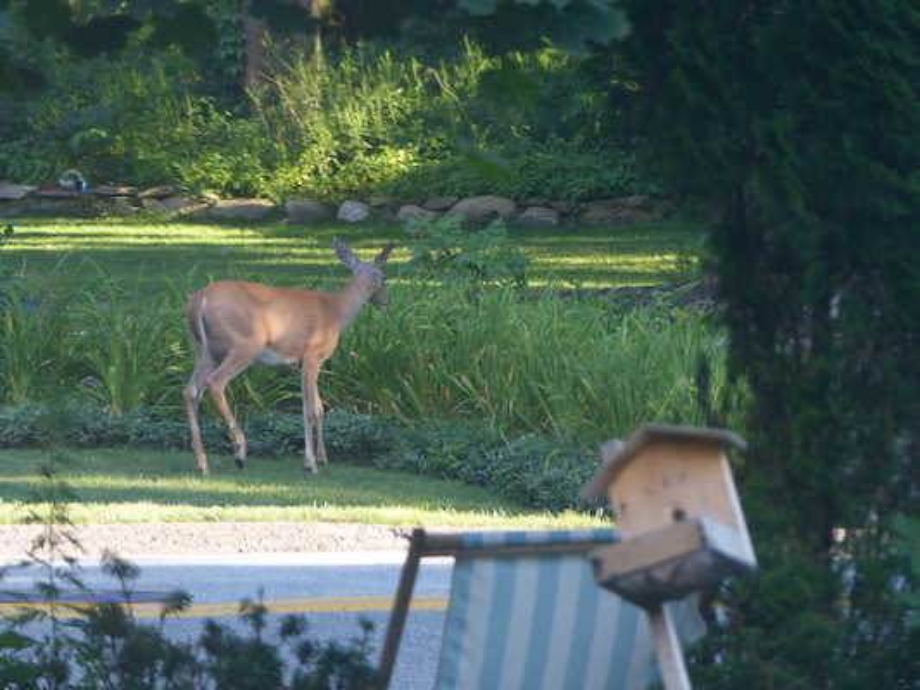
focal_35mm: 279
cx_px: 460
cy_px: 345
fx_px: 7417
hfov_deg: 7.1
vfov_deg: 5.3
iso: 250
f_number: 2.8
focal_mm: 50.2
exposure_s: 1/80
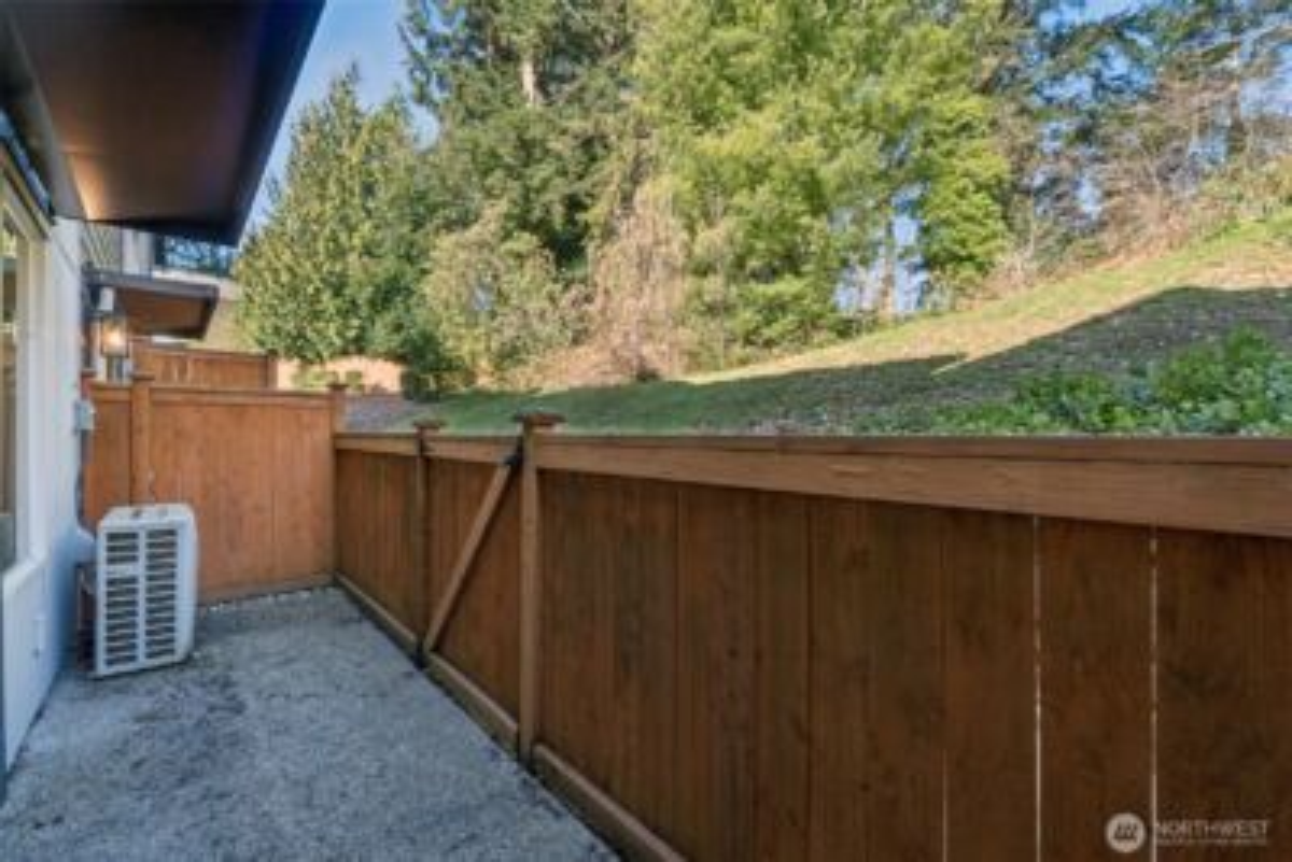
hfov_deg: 100.4
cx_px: 646
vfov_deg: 77.4
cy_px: 431
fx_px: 538
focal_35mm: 15
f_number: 9
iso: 250
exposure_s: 1/25
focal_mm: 10
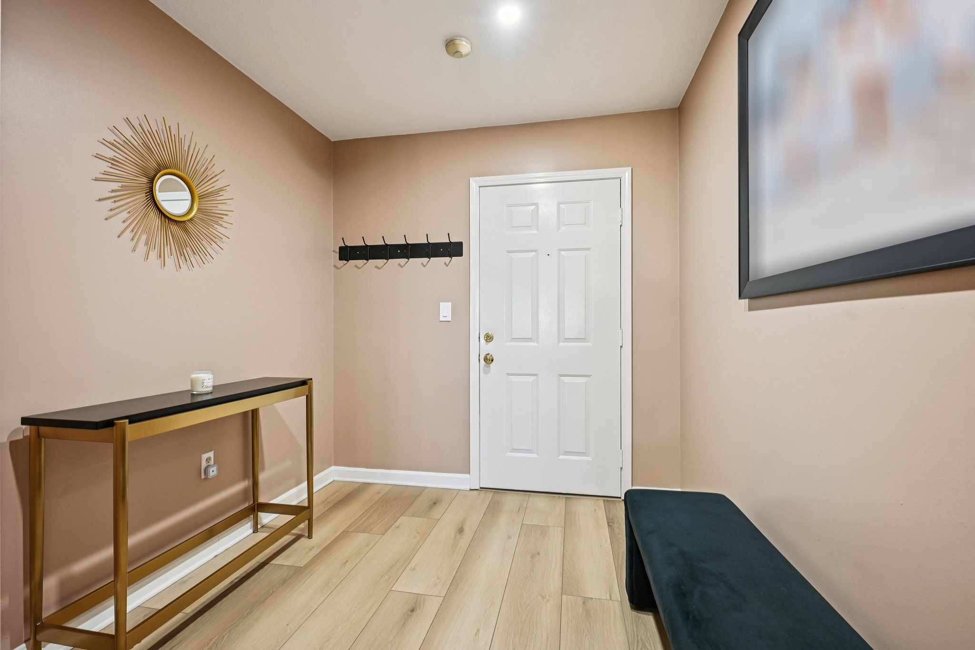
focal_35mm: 16
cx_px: 488
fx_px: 433
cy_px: 325
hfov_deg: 96.7
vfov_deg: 73.7
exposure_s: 1/6
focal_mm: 16
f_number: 8
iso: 400
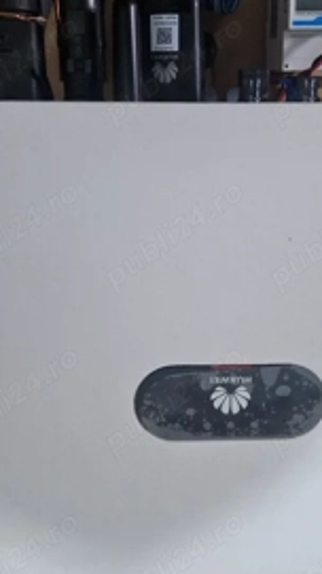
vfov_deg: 54.0
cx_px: 216
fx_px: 563
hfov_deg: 31.7
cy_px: 261
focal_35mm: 37
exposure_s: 1/100
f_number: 1.8
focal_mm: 5.4
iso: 64
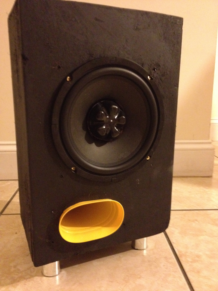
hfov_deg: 40.7
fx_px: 294
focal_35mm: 35
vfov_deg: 52.6
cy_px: 146
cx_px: 109
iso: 800
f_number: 2.4
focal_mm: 4.28
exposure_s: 1/15
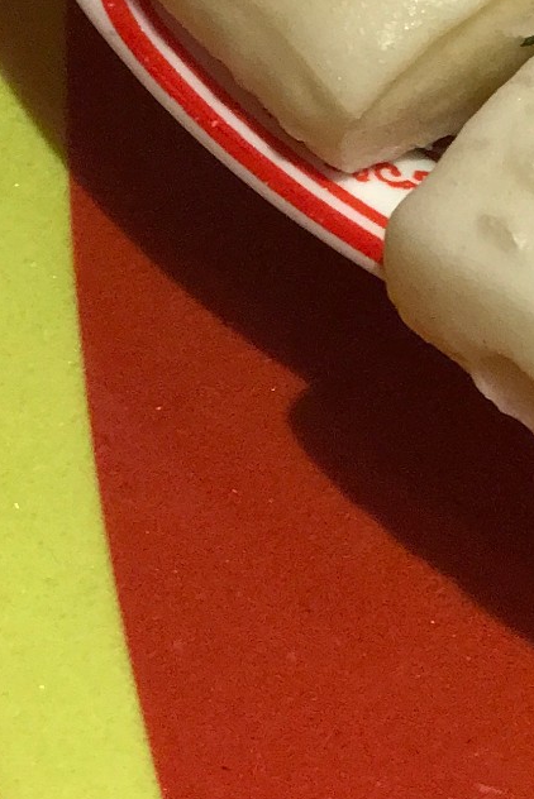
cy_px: -357
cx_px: 843
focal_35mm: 192
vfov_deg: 10.4
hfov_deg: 7.0
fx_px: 4267
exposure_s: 1/50
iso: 100
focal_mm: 6.6
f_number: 2.8
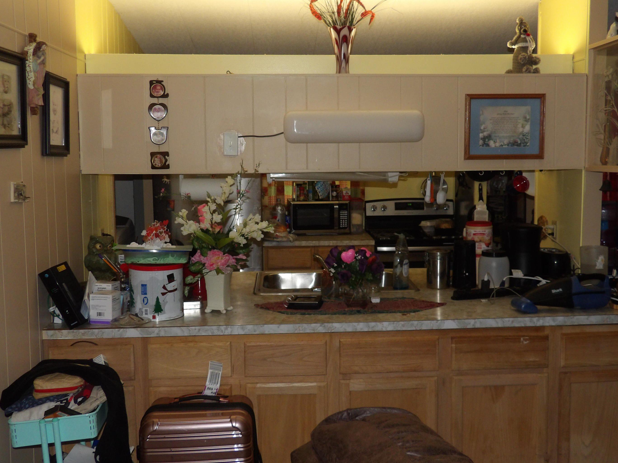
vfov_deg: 38.6
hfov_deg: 50.1
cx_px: 325
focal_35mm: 37
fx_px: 661
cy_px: 215
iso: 200
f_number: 3.6
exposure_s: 1/33
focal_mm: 5.9
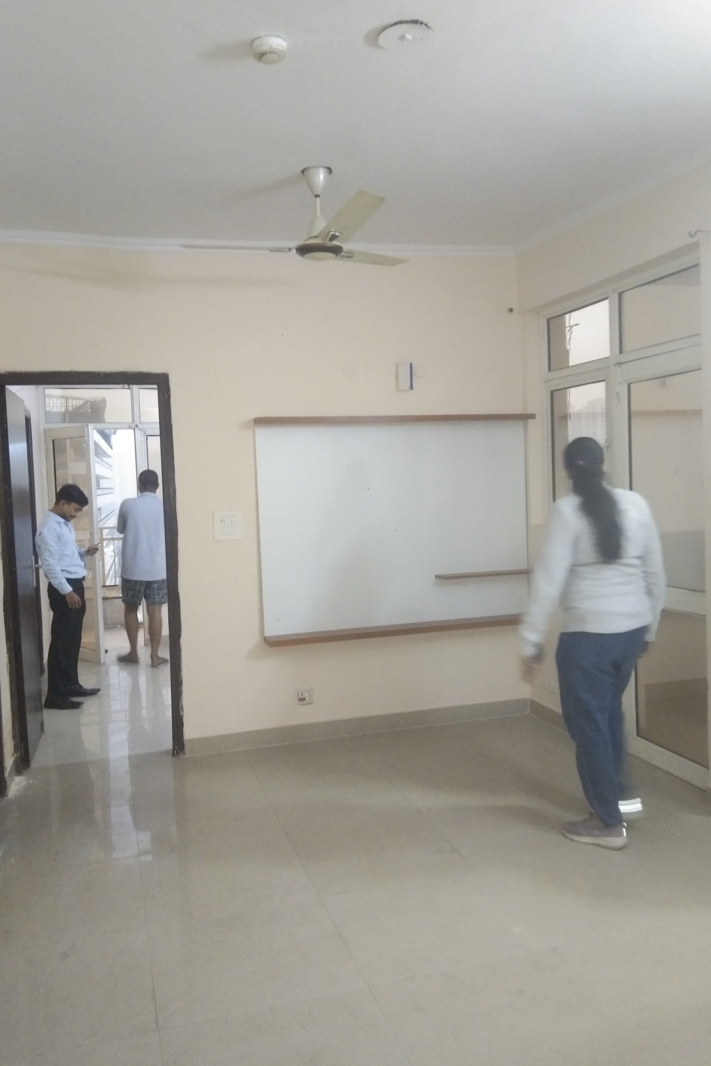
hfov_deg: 41.1
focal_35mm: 32
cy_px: 524
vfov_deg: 58.7
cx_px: 369
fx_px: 948
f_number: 2.2
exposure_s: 1/16
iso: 790
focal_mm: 3.65
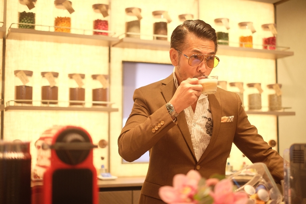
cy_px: 102
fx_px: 450
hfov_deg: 37.5
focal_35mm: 53
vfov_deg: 25.5
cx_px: 153
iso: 800
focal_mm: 35
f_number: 1.4
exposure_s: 1/500
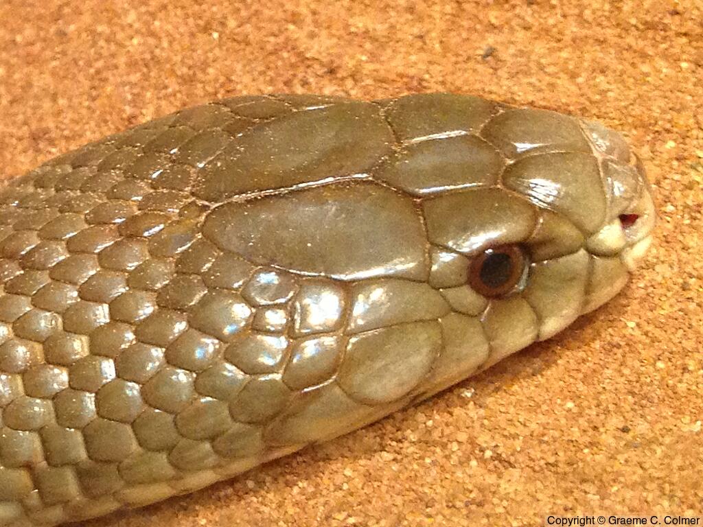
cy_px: 264
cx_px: 352
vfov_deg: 40.7
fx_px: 711
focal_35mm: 35
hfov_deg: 52.6
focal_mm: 4.28
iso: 250
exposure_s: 1/20
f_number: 2.4
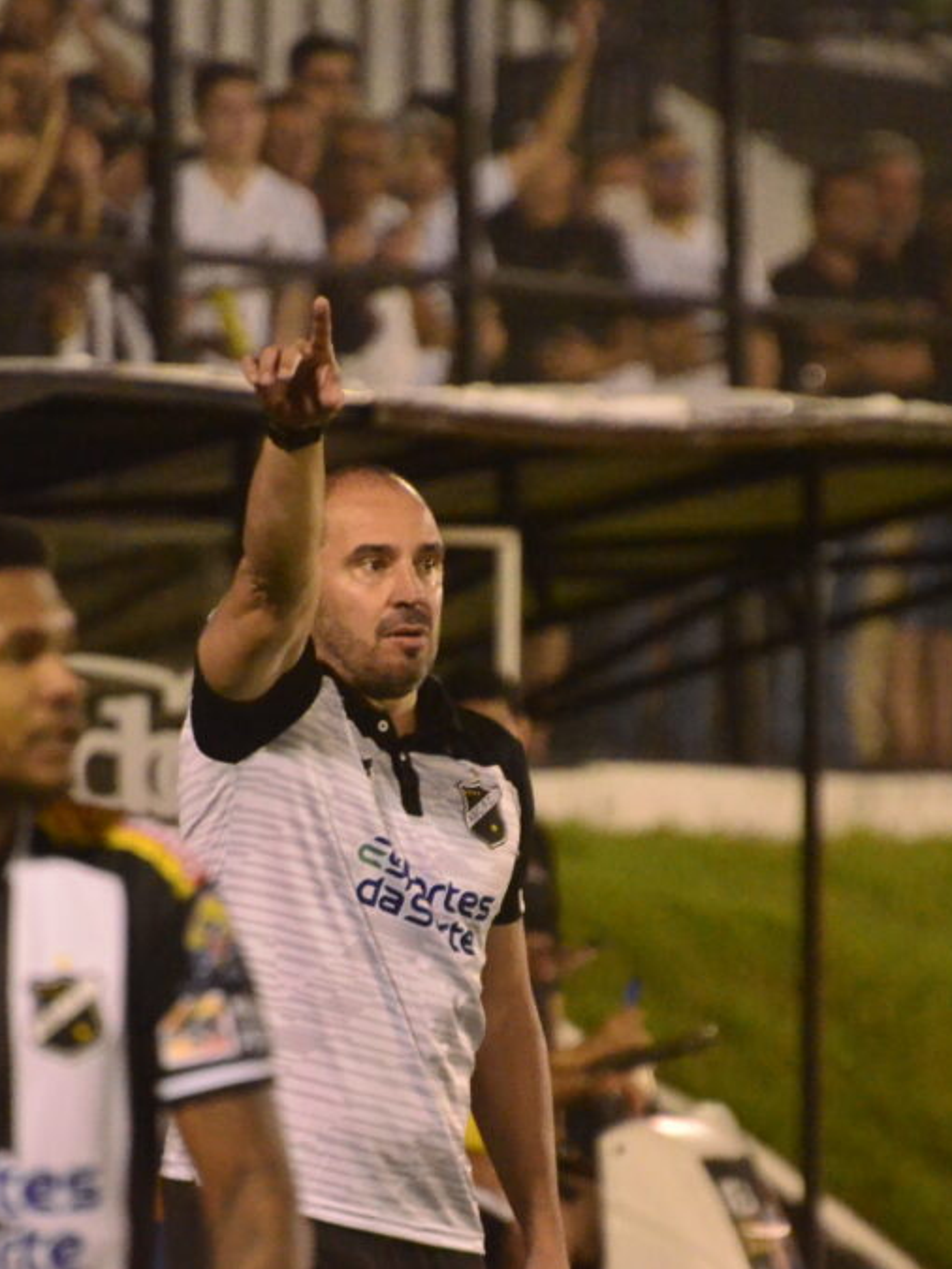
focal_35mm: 655
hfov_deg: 2.3
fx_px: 24026
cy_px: 635
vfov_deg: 3.0
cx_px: 435
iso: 6400
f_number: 5.6
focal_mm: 300
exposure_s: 1/250
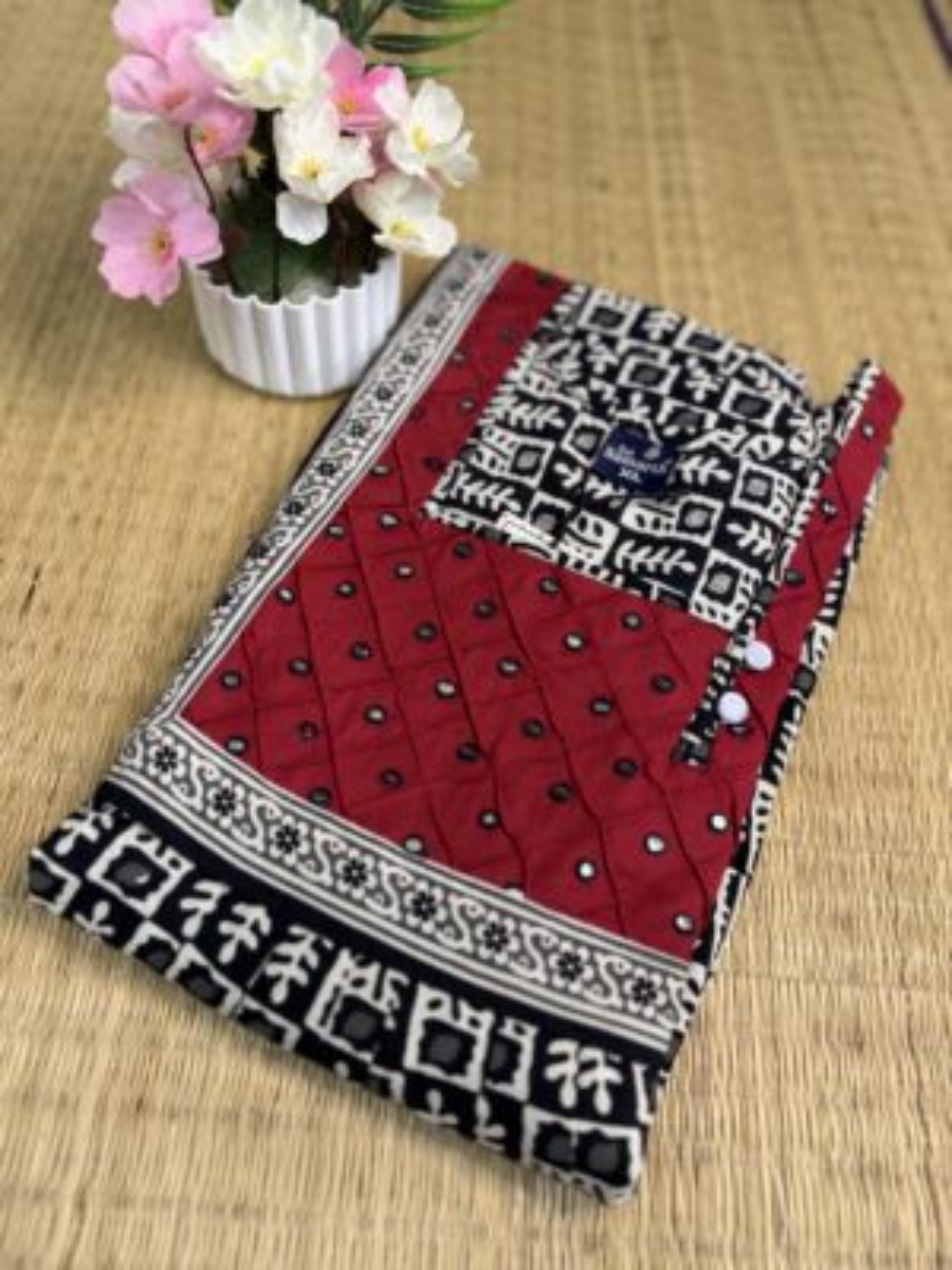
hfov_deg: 56.8
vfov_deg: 71.6
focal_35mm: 24
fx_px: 880
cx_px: 476
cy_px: 635
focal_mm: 6.76
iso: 320
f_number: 1.78
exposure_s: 1/50
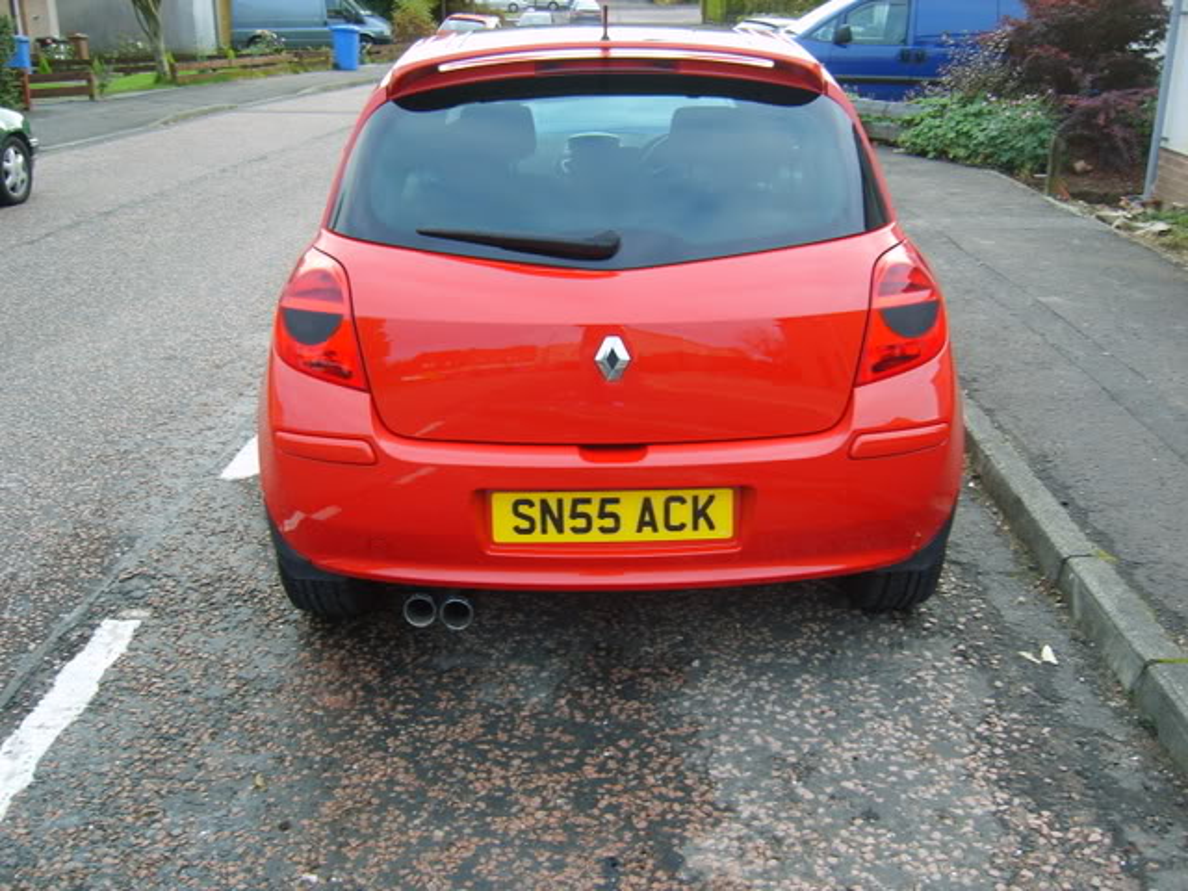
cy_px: 446
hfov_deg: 52.6
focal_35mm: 35
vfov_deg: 40.7
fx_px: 1201
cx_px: 594
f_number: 2.8
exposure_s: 1/45
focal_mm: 7.4
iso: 50
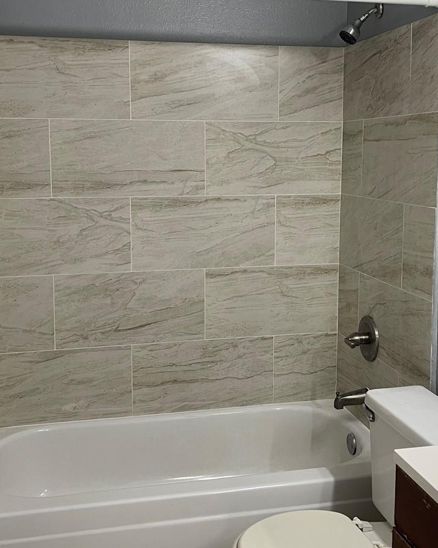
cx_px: 246
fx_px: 697
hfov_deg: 34.8
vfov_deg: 42.8
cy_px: 232
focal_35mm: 43
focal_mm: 5.1
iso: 100
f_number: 1.6
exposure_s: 1/60
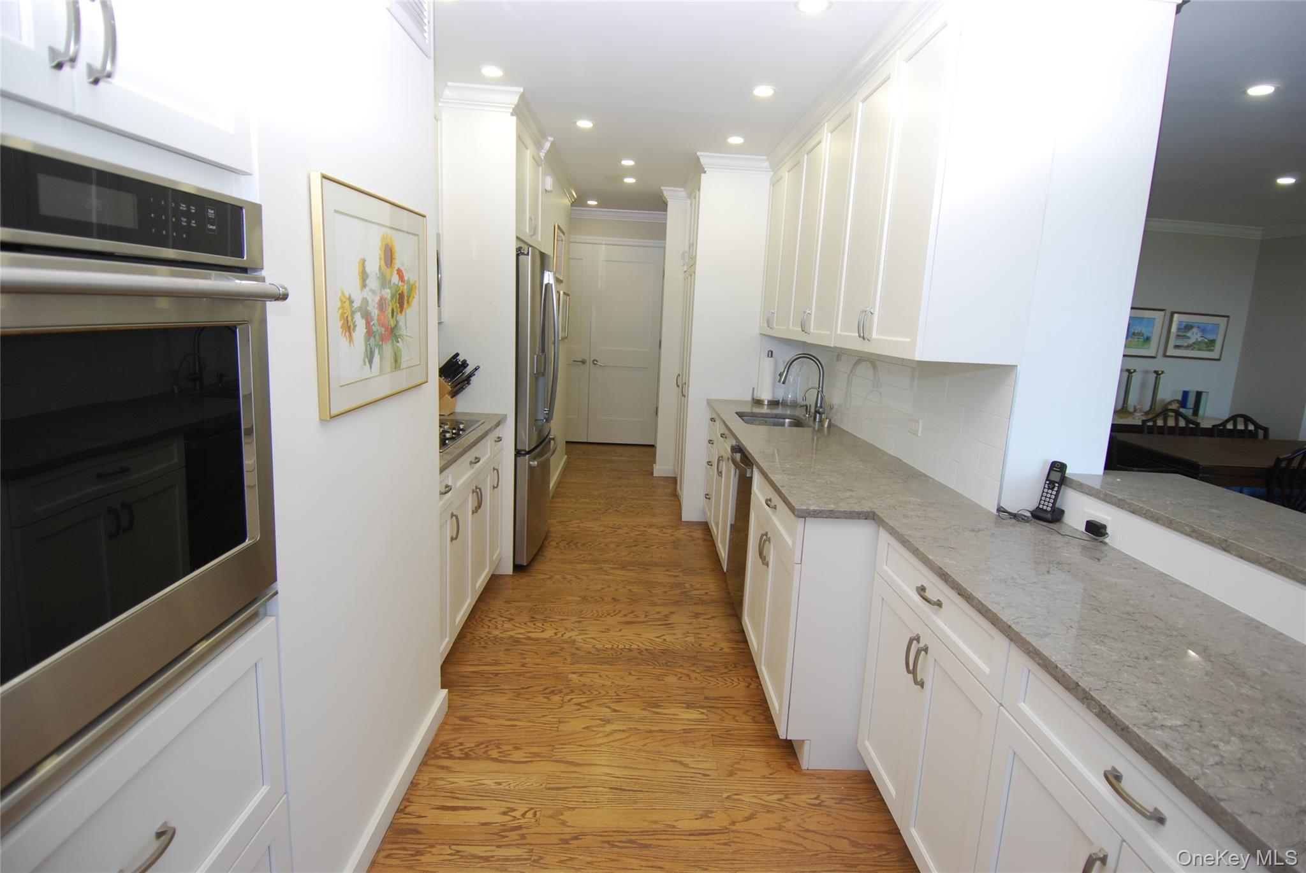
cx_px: 653
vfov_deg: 67.5
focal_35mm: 18
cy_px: 436
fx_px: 654
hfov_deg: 89.9
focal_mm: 12
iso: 200
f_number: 4
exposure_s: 1/60
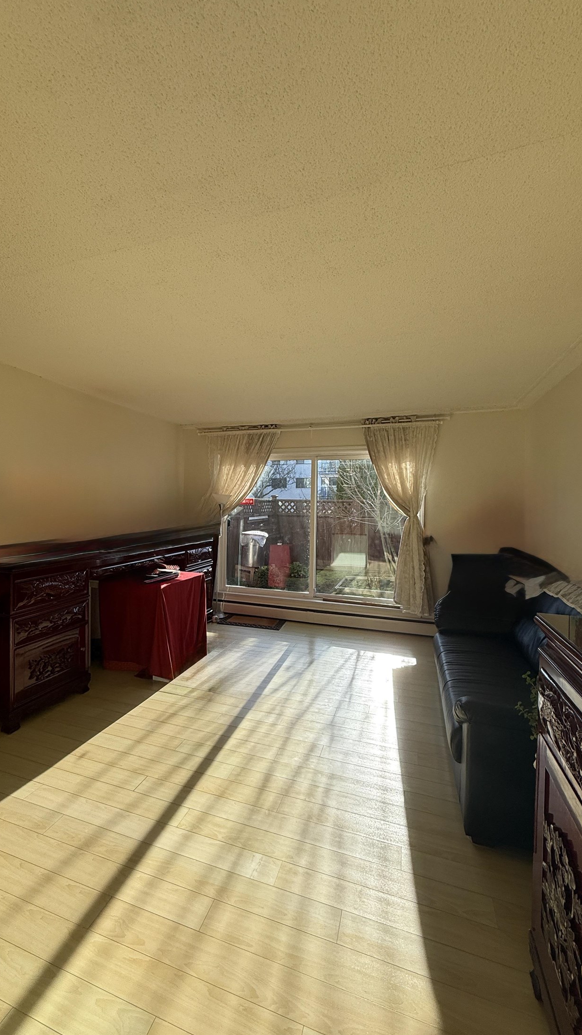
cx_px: 242
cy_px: 517
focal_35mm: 16
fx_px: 439
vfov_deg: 99.4
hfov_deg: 66.6
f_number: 2.2
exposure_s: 1/482
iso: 64
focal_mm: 2.22
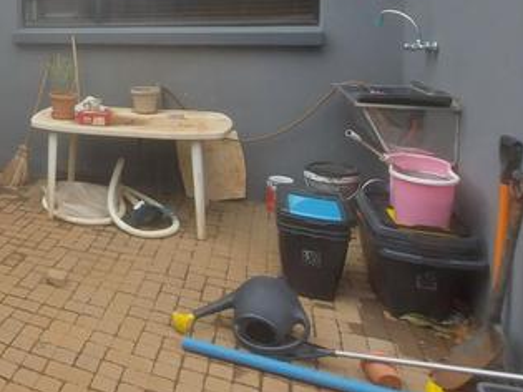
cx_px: -42
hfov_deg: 43.8
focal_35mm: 33
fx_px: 498
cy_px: 47
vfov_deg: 40.0
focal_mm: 1.74
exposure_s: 1/255
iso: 50
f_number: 2.2
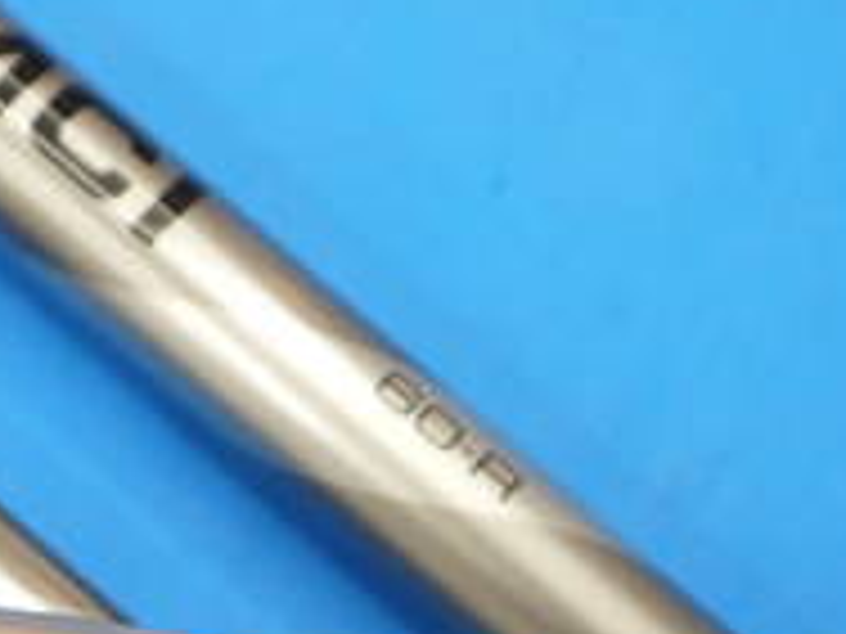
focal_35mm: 177
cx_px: -387
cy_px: 522
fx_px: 4326
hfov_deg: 10.8
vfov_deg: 8.4
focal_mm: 26
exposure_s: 1/125
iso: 500
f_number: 4.7
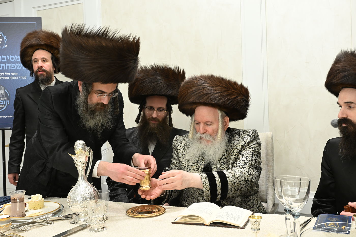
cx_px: 178
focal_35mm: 40
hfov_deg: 48.5
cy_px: 118
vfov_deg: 33.4
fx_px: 395
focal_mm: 40
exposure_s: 1/60
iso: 1600
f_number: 9
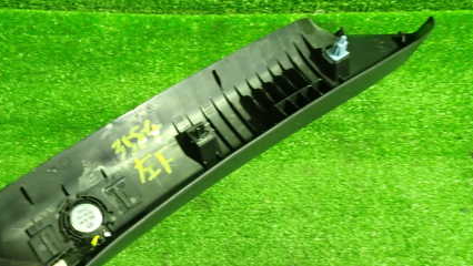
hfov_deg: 44.0
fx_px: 577
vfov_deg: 25.8
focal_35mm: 46
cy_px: 186
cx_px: 165
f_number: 2.3
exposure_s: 1/30
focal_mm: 5.4
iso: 500
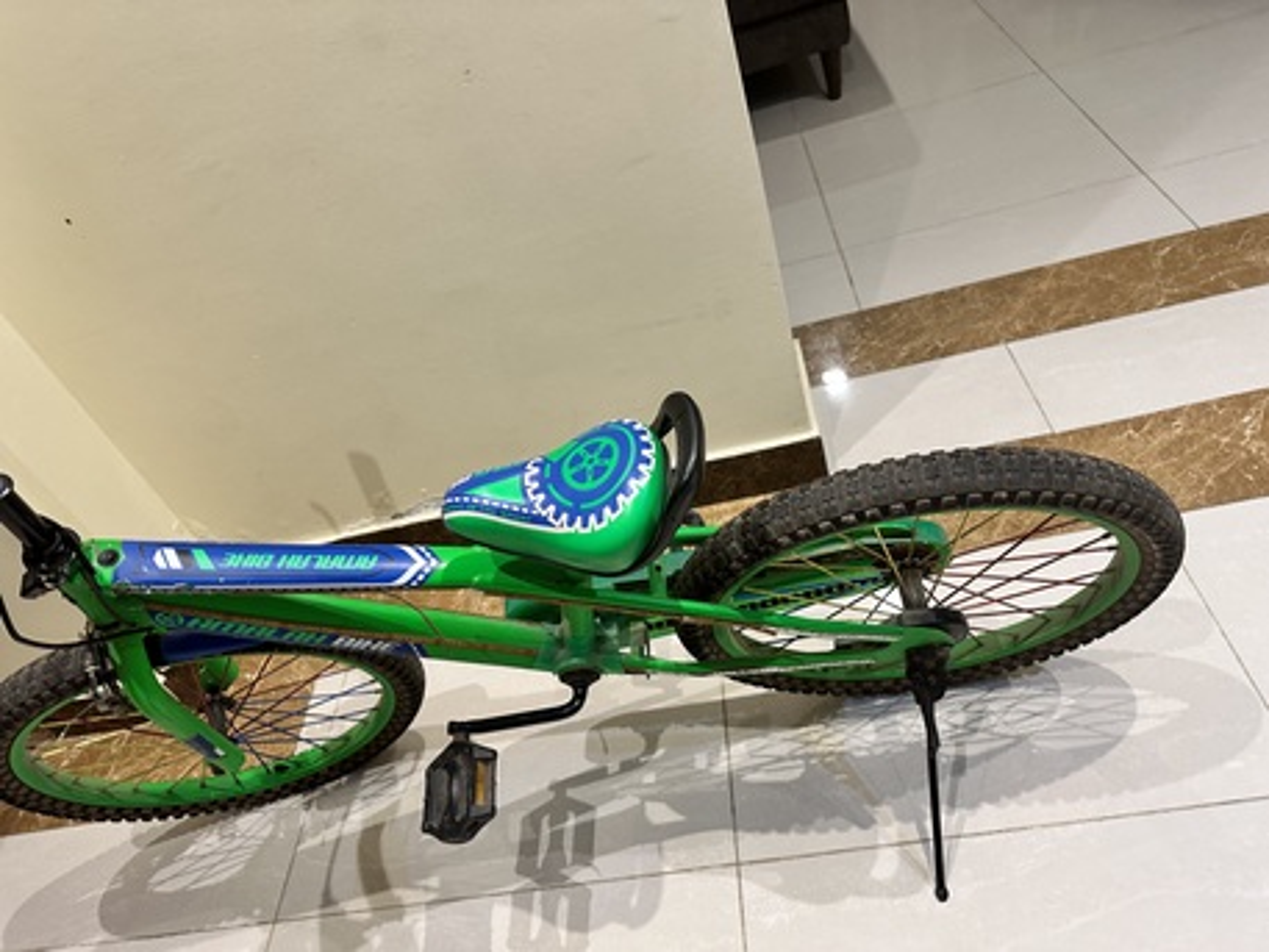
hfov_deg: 71.6
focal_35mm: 24
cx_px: 634
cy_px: 476
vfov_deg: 56.8
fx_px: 880
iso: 200
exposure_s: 1/60
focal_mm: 6.86
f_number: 1.78
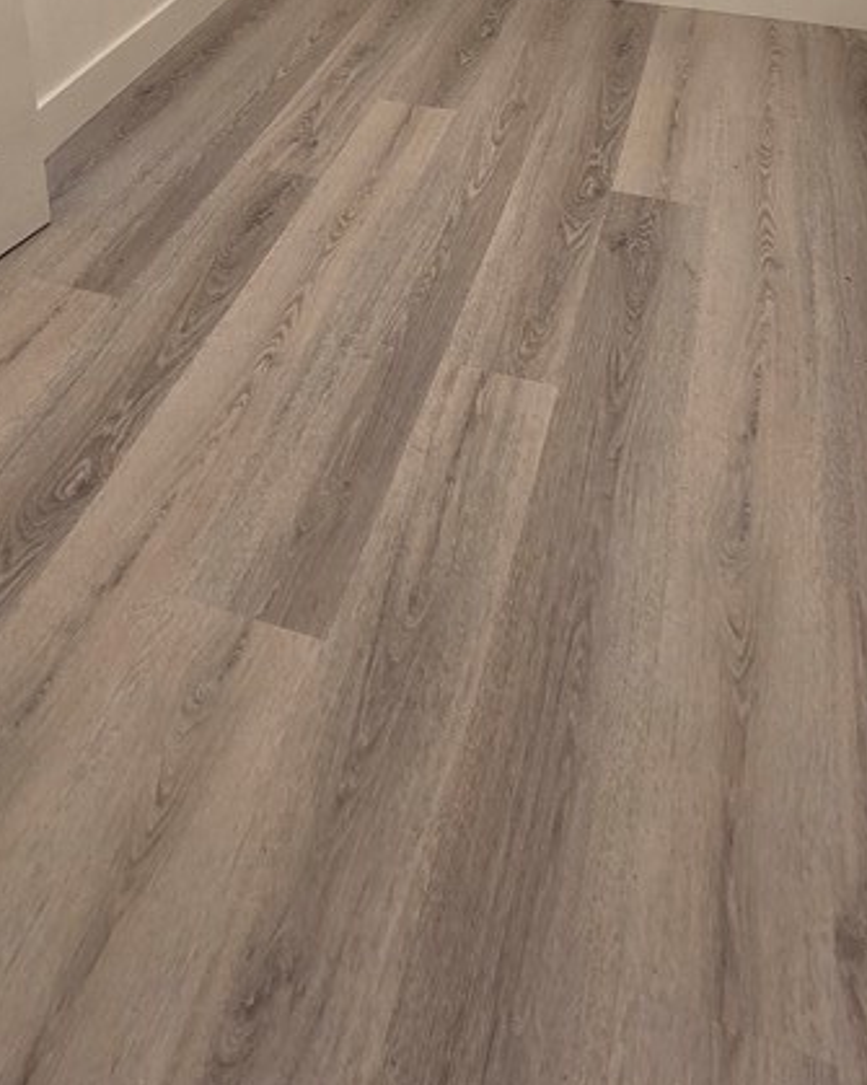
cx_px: 440
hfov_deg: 47.1
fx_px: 995
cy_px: -124
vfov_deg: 43.4
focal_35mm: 31
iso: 200
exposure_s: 1/60
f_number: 2.2
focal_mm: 2.2
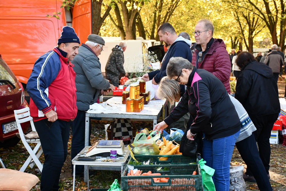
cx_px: 143
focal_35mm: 67
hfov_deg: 30.1
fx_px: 532
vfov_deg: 20.3
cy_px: 96
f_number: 4.5
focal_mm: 45
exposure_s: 1/250
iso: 720
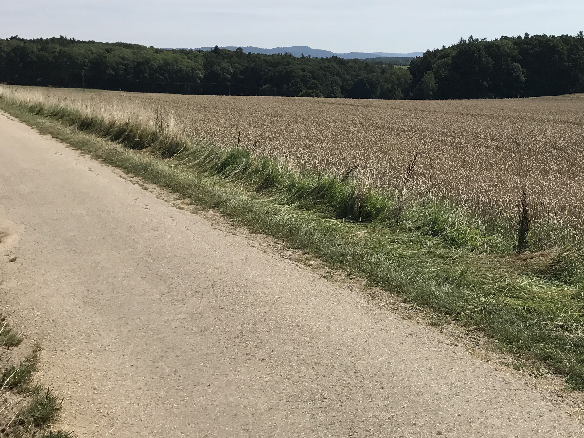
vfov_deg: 30.3
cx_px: 489
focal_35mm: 47
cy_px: 102
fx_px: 793
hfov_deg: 38.5
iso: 25
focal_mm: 3.99
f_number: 1.8
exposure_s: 1/4808
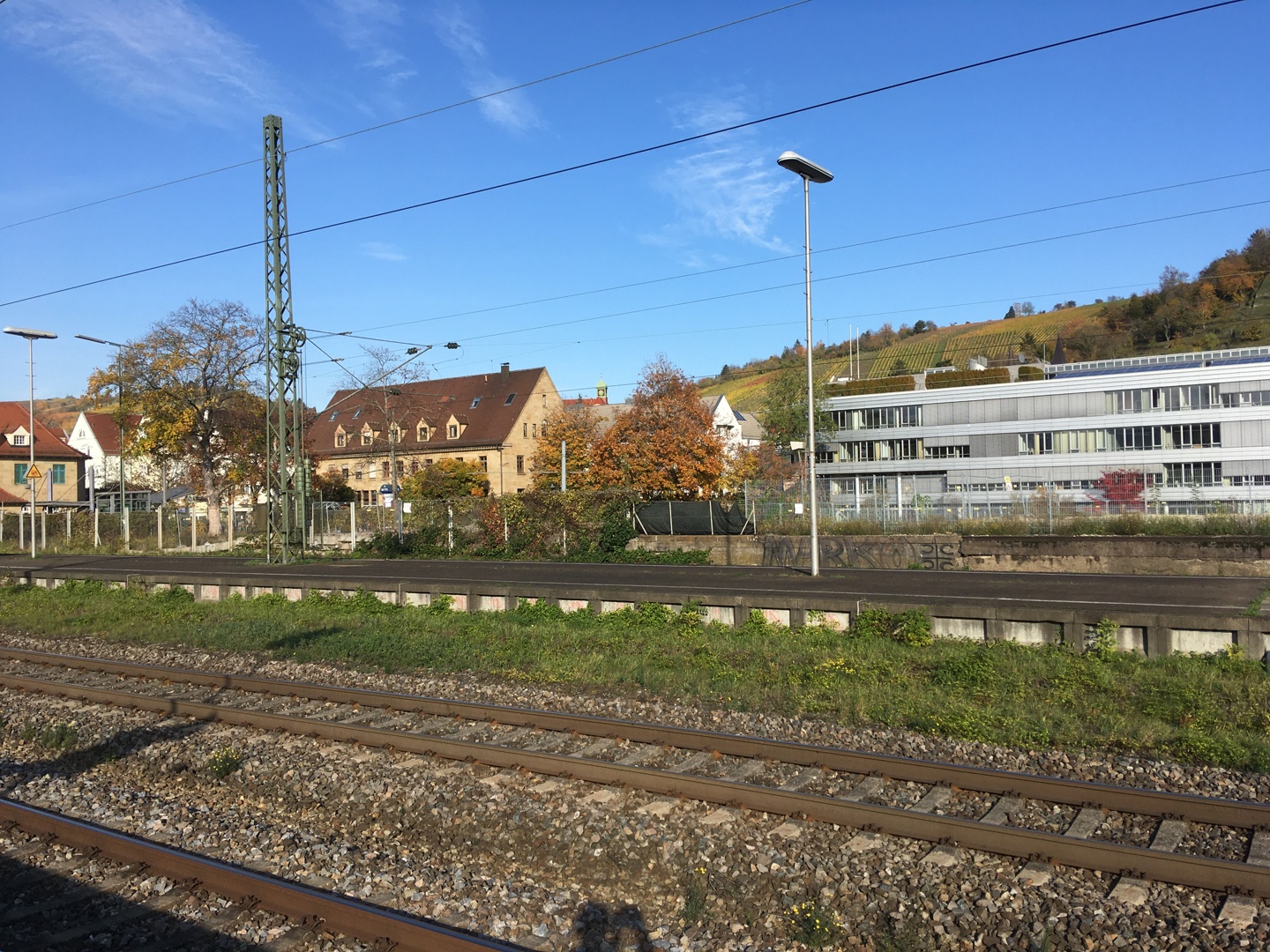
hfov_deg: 61.7
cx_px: 635
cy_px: 476
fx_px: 1064
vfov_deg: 48.2
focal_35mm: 29
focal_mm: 4.15
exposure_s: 1/1304
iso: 25
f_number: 2.2
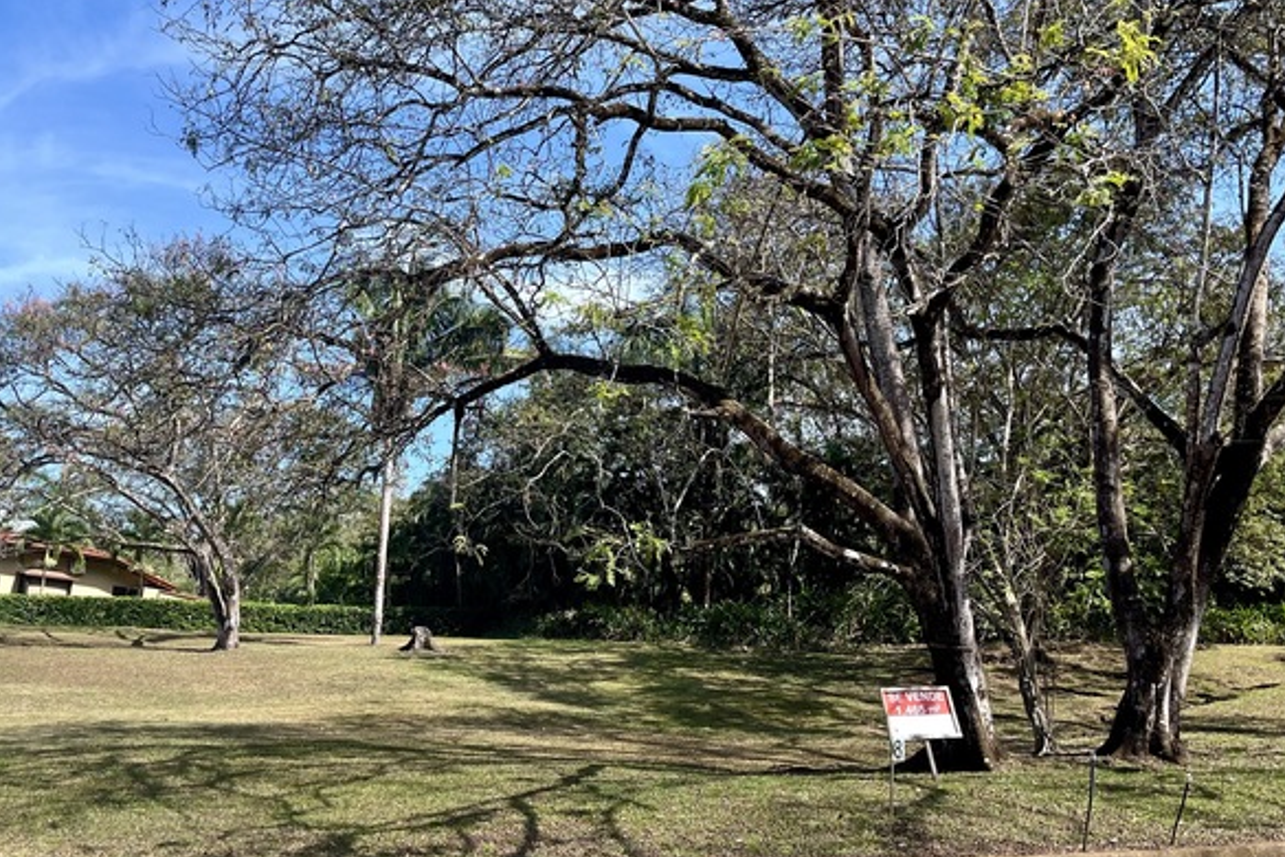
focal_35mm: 37
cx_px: 483
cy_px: 389
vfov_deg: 35.9
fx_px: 1321
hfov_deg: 51.4
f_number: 1.6
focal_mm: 5.1
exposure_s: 1/2062
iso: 50
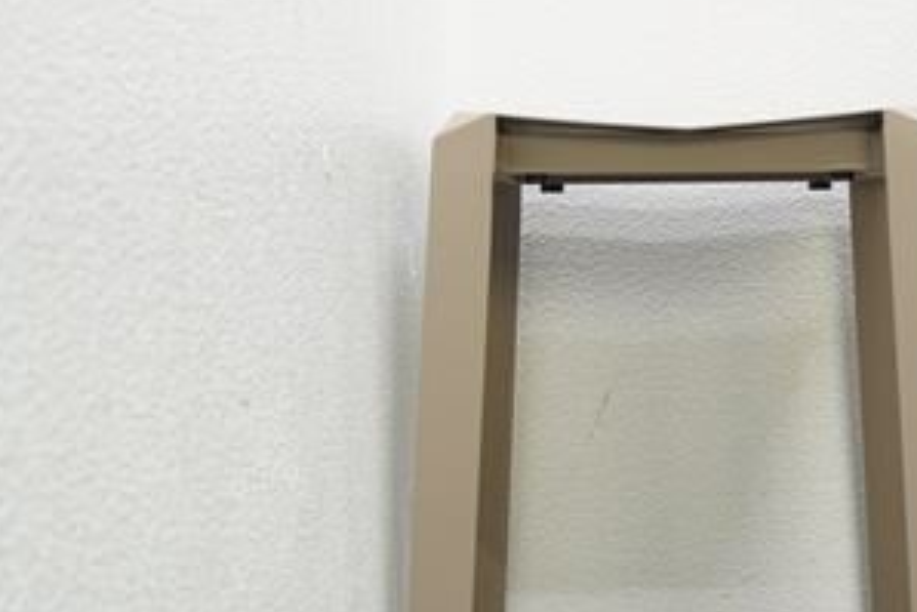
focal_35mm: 87
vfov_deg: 15.7
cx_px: 692
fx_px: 2217
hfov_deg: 23.1
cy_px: 295
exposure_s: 1/40
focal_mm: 24
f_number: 4.5
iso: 250
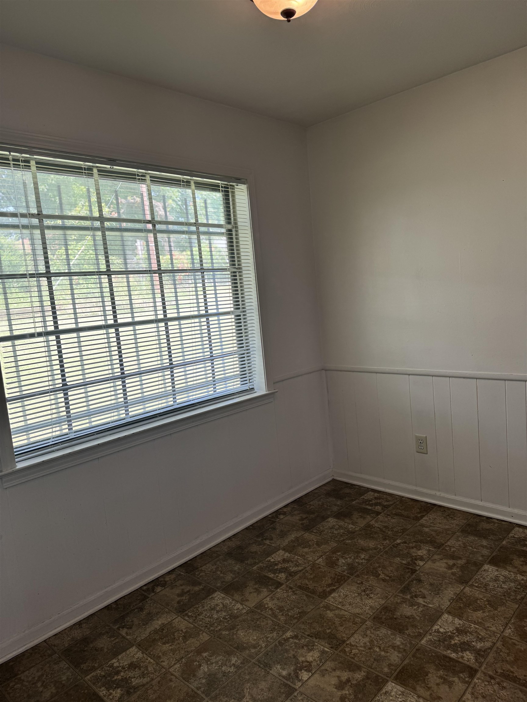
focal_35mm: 24
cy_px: 351
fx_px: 487
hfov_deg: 56.8
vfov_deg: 71.6
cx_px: 264
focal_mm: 6.76
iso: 64
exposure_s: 1/120
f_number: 1.78
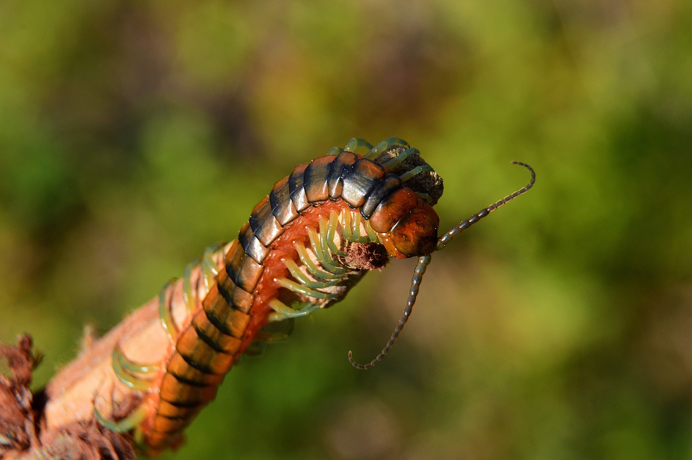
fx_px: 3024
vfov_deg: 8.7
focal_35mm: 158
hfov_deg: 13.1
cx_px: 346
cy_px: 230
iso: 400
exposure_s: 1/250
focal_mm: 105
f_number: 10
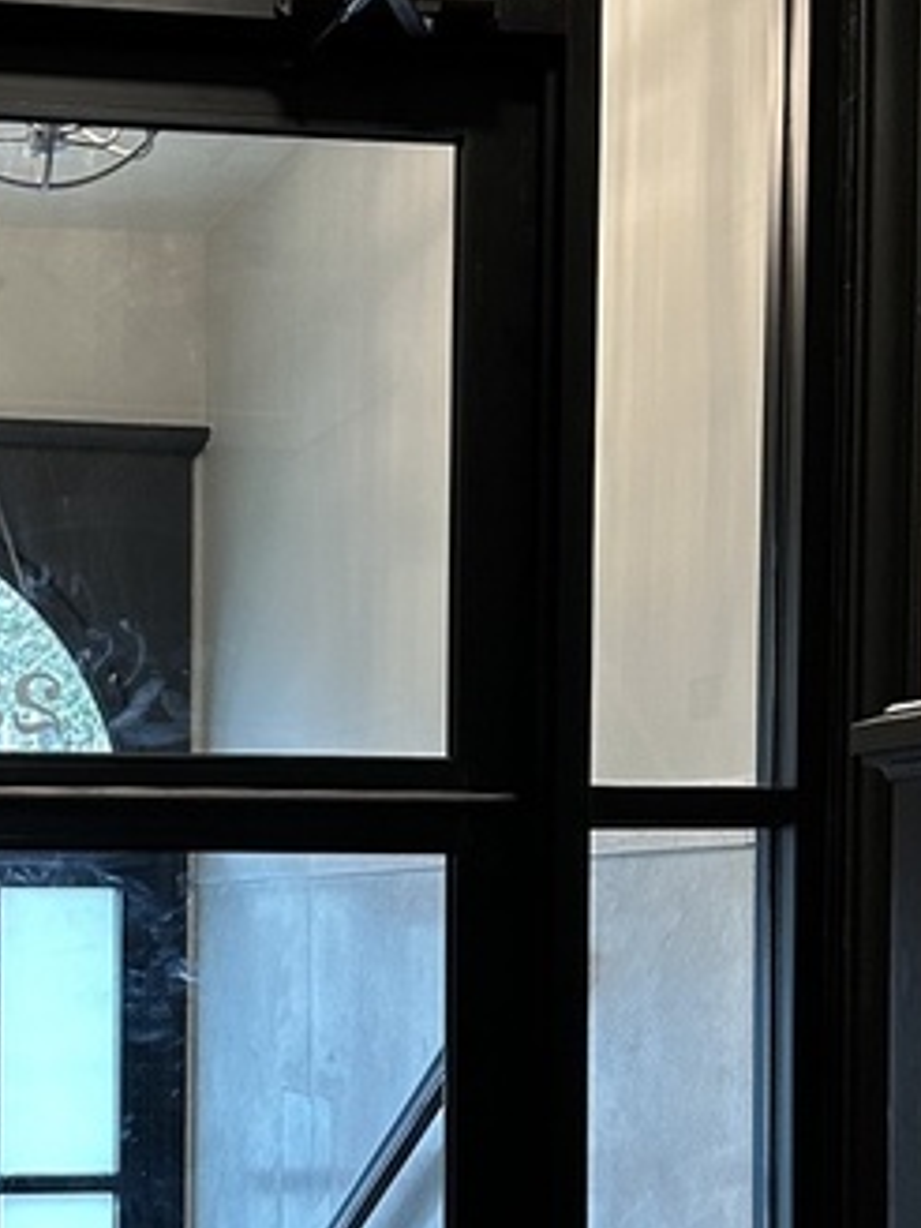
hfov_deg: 18.2
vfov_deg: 24.3
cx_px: 22
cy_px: 981
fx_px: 2803
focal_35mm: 79
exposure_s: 1/60
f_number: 1.78
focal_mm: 6.86
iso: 320
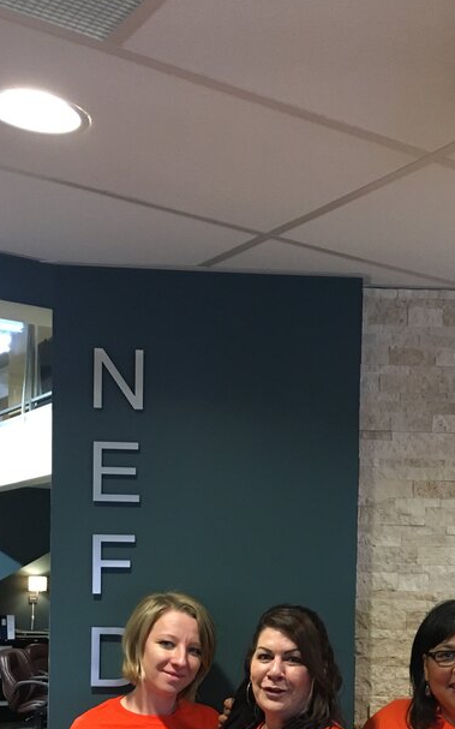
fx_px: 1072
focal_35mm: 54
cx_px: 444
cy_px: 610
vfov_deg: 36.0
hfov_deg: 23.1
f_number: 2.2
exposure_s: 1/24
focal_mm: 4.15
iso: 200
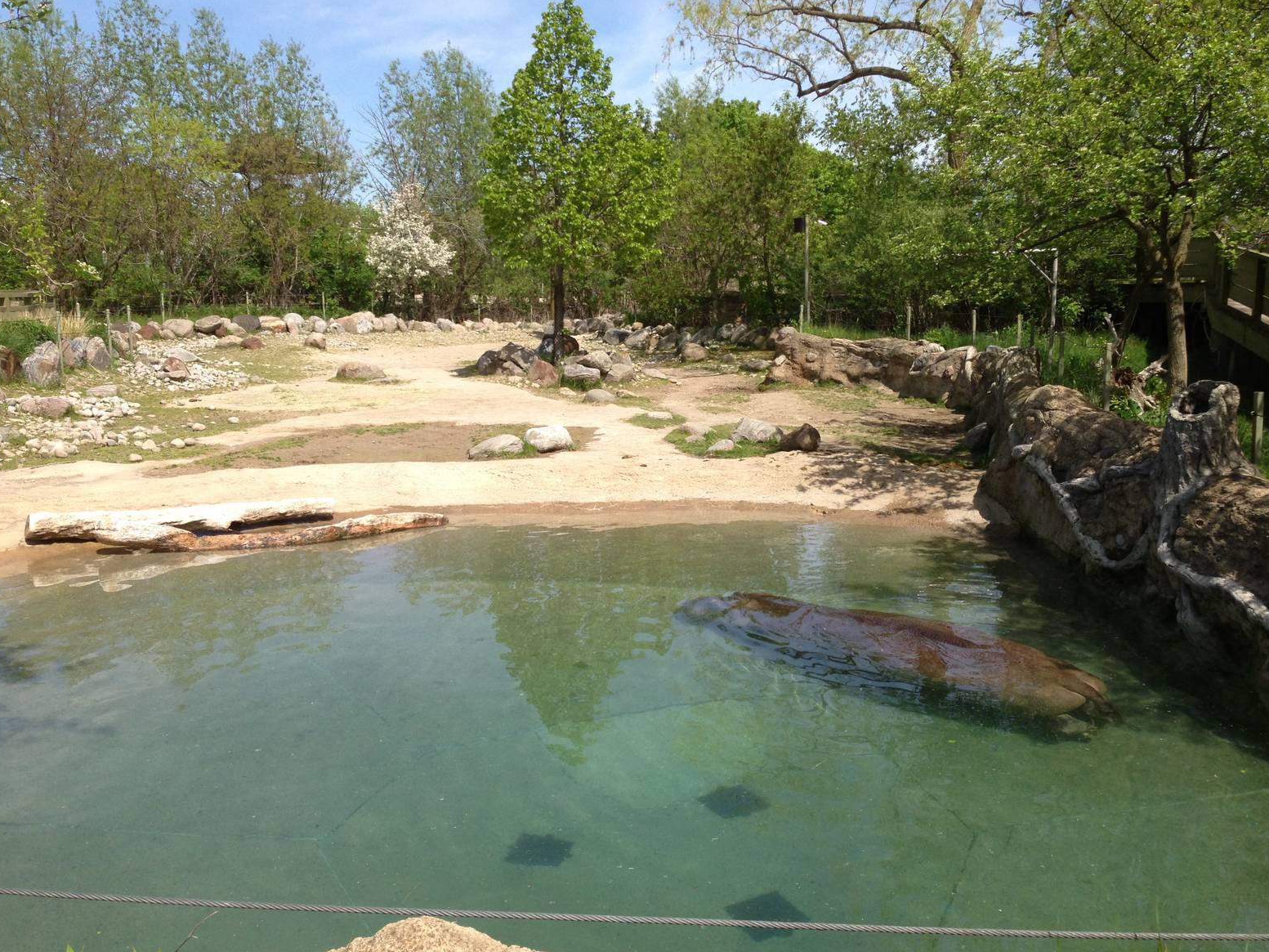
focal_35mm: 34
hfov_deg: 54.0
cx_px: 646
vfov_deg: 41.8
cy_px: 476
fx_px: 1247
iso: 64
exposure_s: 1/1550
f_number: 2.4
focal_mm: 4.13
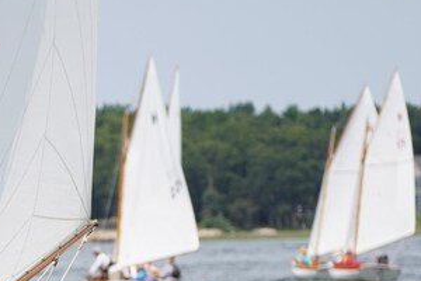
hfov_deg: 3.4
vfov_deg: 2.3
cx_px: -112
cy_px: 356
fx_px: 7016
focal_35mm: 600
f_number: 5
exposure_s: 1/1250
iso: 200
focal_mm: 150
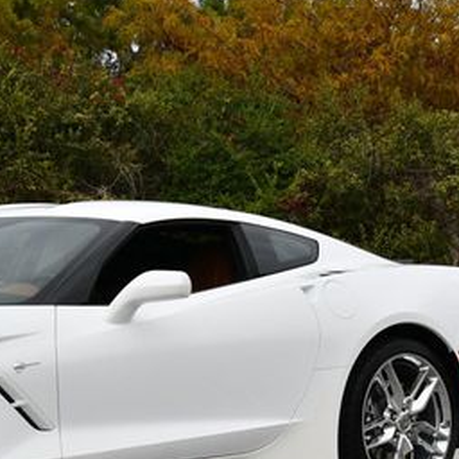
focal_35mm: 196
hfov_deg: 8.9
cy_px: 258
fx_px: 2940
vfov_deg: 8.9
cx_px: -13
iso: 110
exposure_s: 1/250
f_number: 8
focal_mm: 46
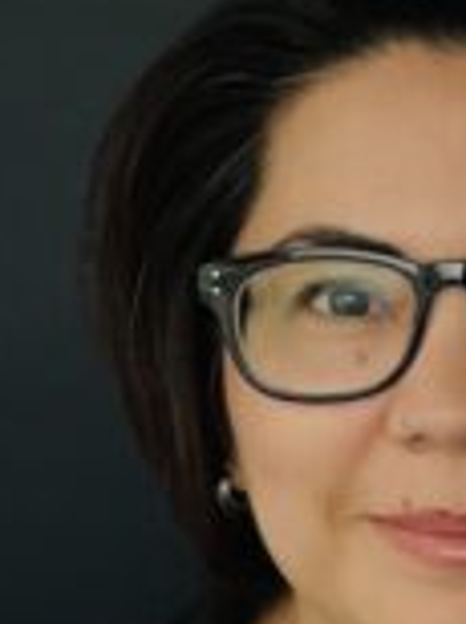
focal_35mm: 59
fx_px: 1062
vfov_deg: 32.4
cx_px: 446
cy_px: 421
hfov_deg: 23.9
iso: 1000
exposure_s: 1/29
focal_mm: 4.2
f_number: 1.6
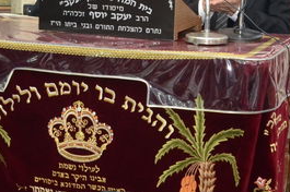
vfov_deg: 10.1
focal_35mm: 135
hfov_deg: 15.2
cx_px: 131
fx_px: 1083
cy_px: -2
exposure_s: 1/125
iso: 800
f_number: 5.6
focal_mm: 17
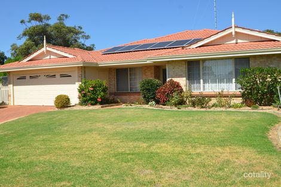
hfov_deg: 53.1
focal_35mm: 36
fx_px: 281
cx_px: 140
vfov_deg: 36.8
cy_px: 94
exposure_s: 1/250
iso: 100
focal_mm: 24
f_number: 8
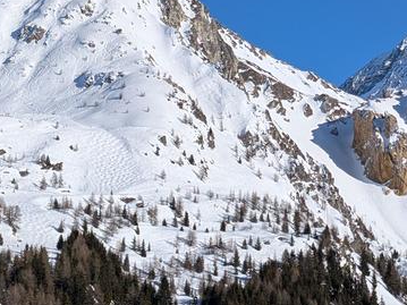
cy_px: 35
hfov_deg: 17.9
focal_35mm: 109
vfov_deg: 13.5
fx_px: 1281
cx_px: 317
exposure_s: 1/2370
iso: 21
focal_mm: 6.9
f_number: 1.68
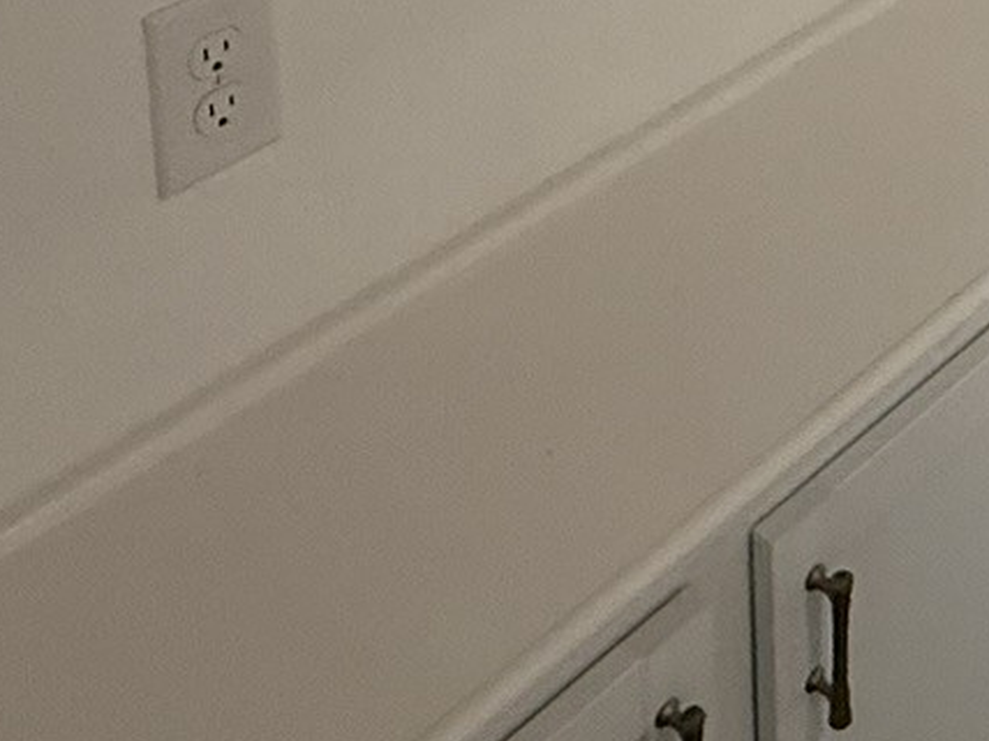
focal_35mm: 67
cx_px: 1148
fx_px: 1914
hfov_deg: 26.2
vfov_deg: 16.7
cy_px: -727
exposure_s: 1/120
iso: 250
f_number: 2.2
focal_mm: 2.22
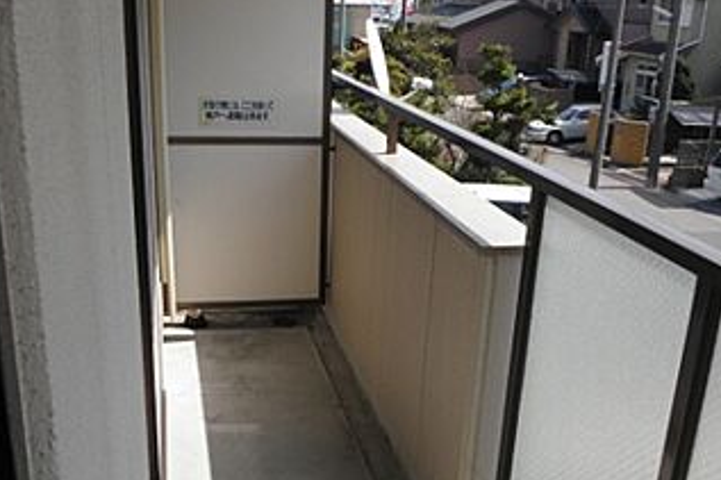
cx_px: 353
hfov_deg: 47.4
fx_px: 821
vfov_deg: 32.1
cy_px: 344
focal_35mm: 41
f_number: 7.9
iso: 64
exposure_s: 1/125
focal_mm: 4.7
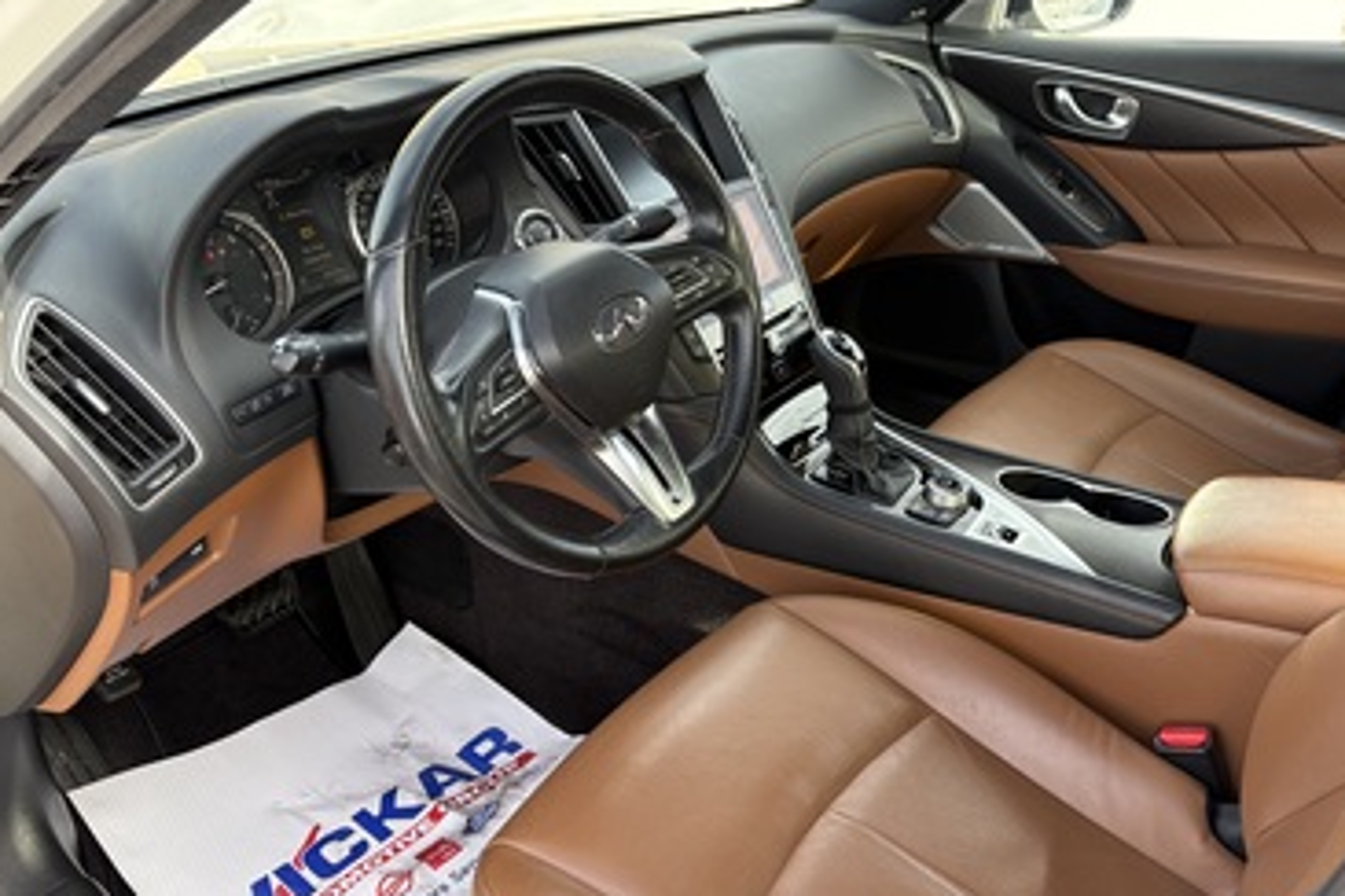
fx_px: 1158
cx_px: 750
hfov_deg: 60.1
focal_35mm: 31
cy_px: 479
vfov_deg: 42.3
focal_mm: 5.96
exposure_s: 1/343
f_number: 1.6
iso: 64
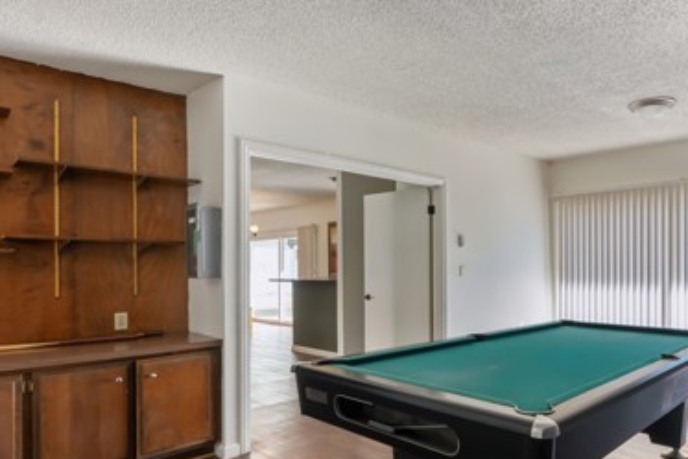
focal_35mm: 24
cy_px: 275
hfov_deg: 70.7
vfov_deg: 52.8
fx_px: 459
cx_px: 480
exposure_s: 1/60
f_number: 9
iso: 100
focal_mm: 14
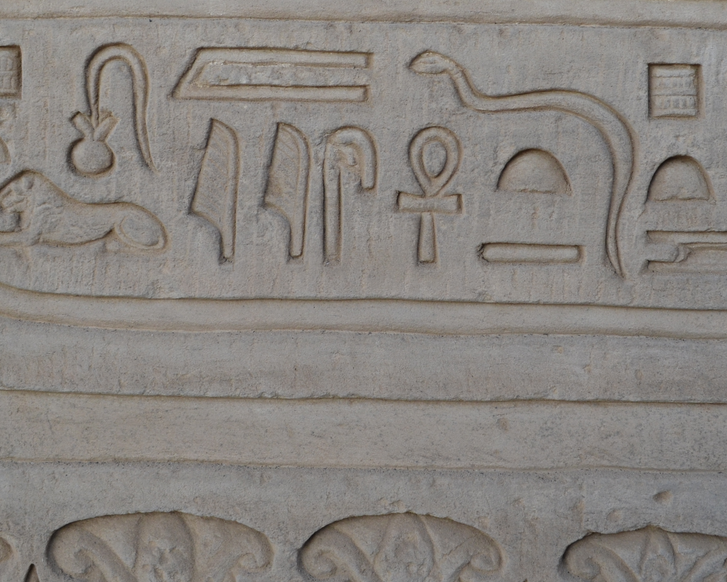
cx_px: 461
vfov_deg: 24.7
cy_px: 146
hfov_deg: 30.8
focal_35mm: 61
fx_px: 1312
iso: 400
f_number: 7.1
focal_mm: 20
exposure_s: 1/60
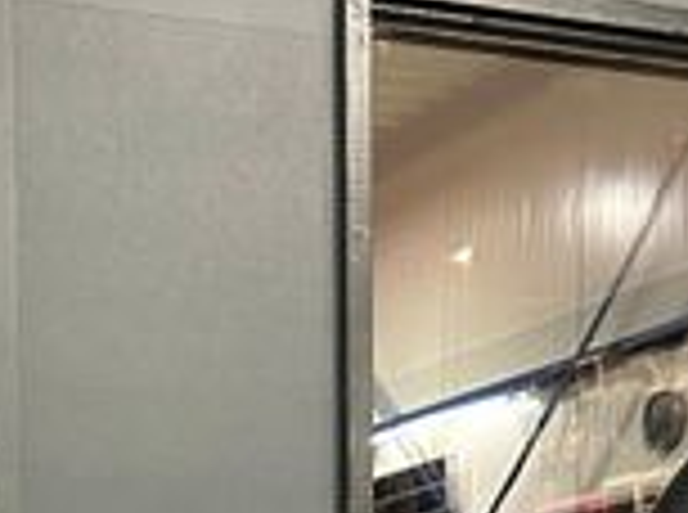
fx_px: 2161
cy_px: 981
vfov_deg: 12.2
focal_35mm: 109
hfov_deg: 17.6
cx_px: -31
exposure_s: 1/50
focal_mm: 5.7
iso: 400
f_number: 1.5
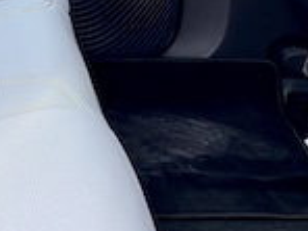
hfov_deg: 14.6
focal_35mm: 133
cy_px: -48
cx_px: 11
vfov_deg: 10.9
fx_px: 1183
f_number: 2
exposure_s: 1/100
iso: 80
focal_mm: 8.5
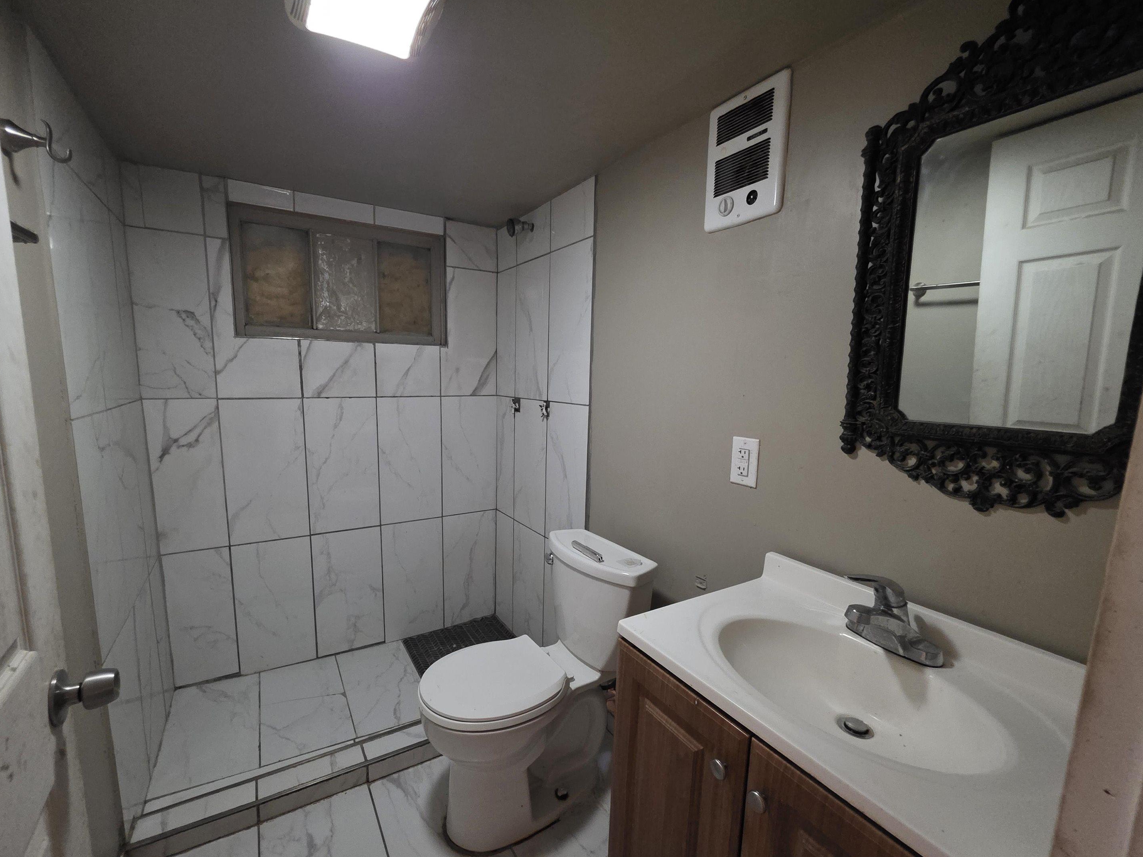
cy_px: 452
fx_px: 462
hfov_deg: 102.0
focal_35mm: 14
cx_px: 541
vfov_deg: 85.6
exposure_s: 1/60
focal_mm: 2.2
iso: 1250
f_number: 1.9
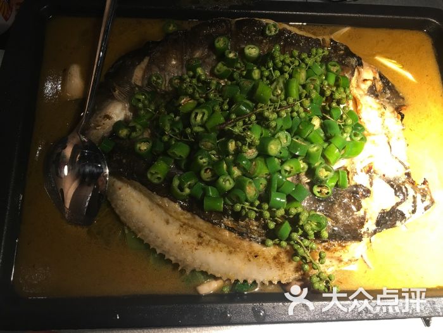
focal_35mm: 29
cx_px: 222
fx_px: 371
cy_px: 166
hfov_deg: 61.7
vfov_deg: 48.2
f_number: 2.2
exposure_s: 1/33
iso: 100
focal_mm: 4.15
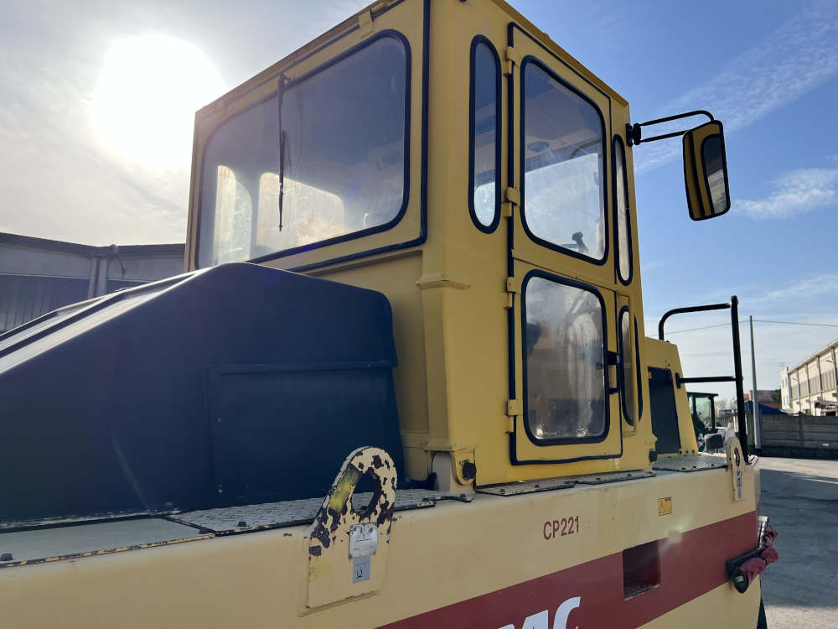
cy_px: 314
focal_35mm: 26
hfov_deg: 67.3
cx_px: 419
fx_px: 629
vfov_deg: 53.1
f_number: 1.5
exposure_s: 1/4444
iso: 50
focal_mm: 5.7
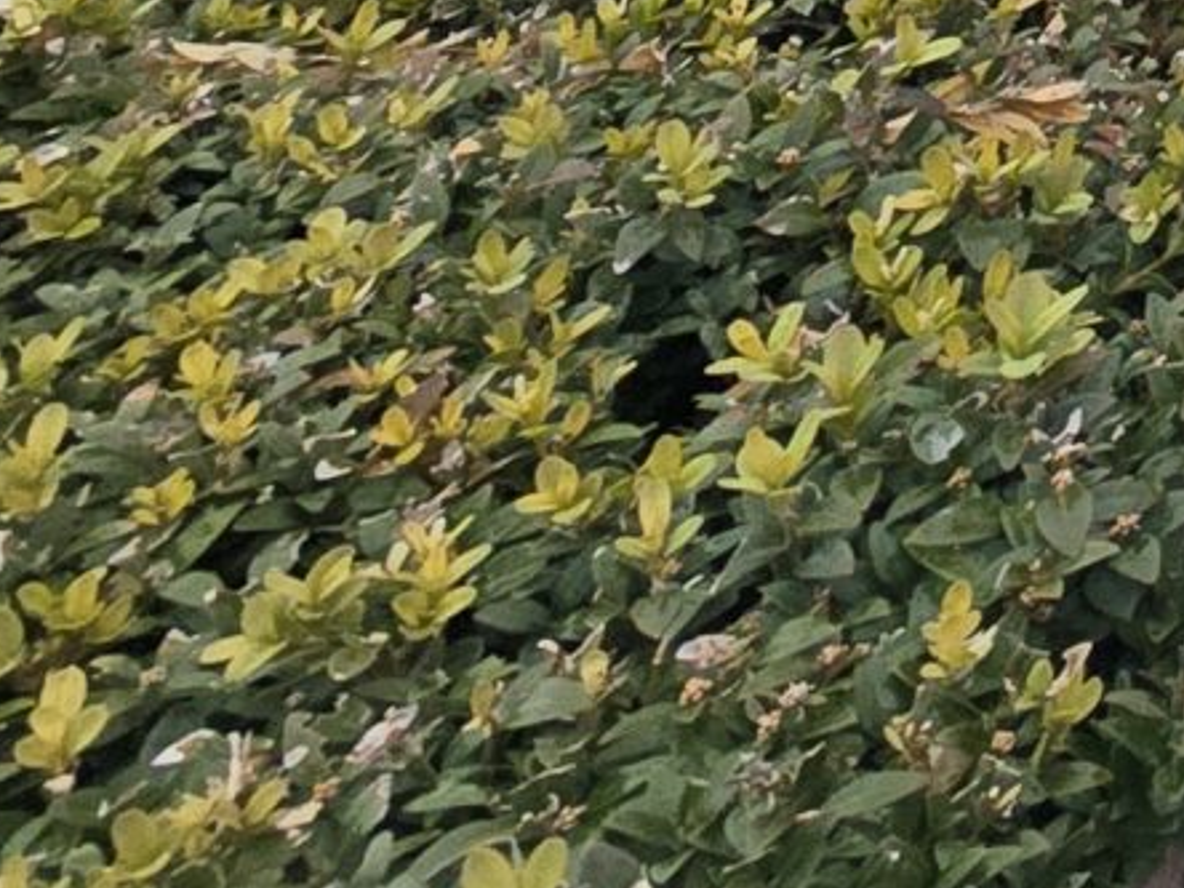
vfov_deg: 12.5
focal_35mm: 75
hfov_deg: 14.2
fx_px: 2565
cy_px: -1520
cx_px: 2987
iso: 50
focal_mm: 2.2
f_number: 2.2
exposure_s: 1/335
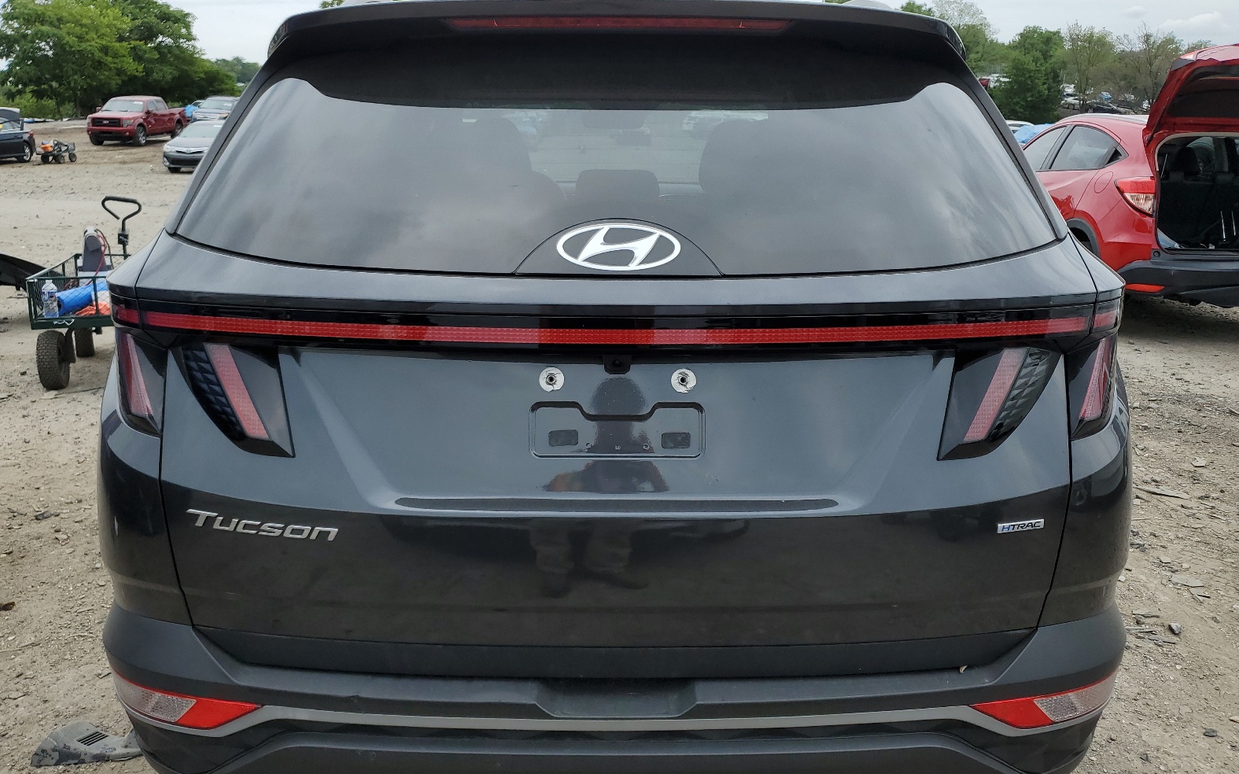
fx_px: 945
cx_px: 620
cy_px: 382
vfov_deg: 44.5
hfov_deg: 66.5
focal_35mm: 28
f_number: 1.5
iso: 50
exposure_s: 1/1667
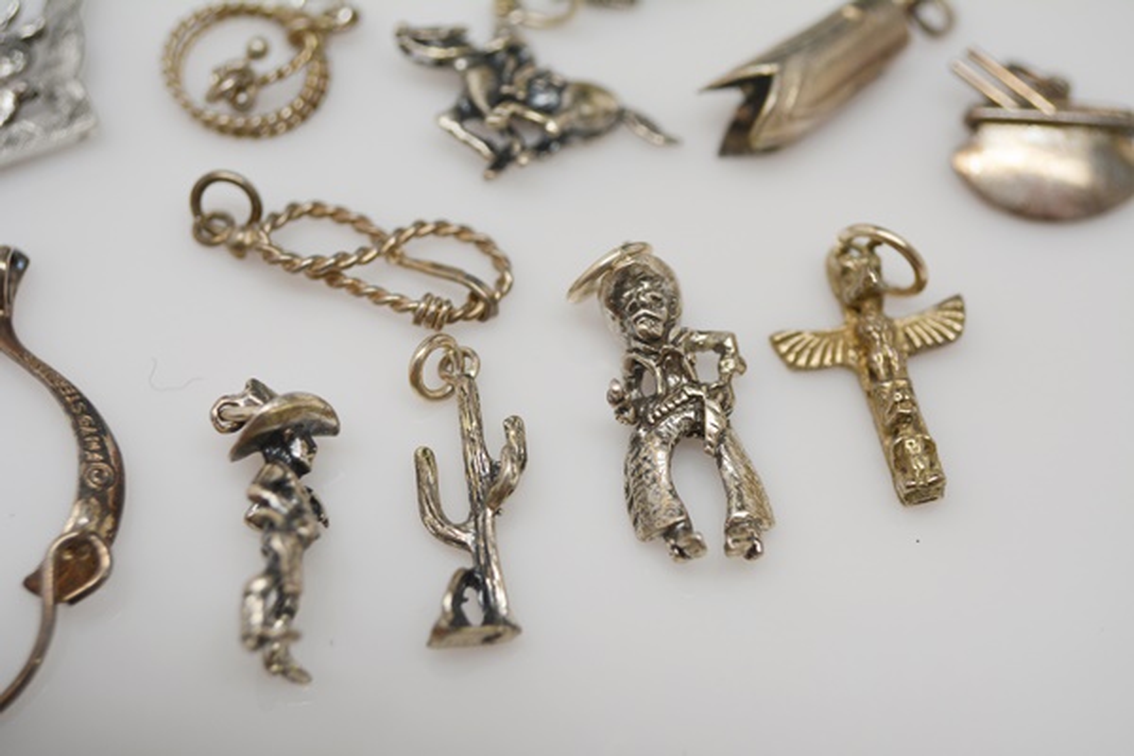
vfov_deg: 31.9
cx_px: 567
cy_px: 378
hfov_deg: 46.4
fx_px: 1323
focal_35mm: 42
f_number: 5.6
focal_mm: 28
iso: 400
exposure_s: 1/125
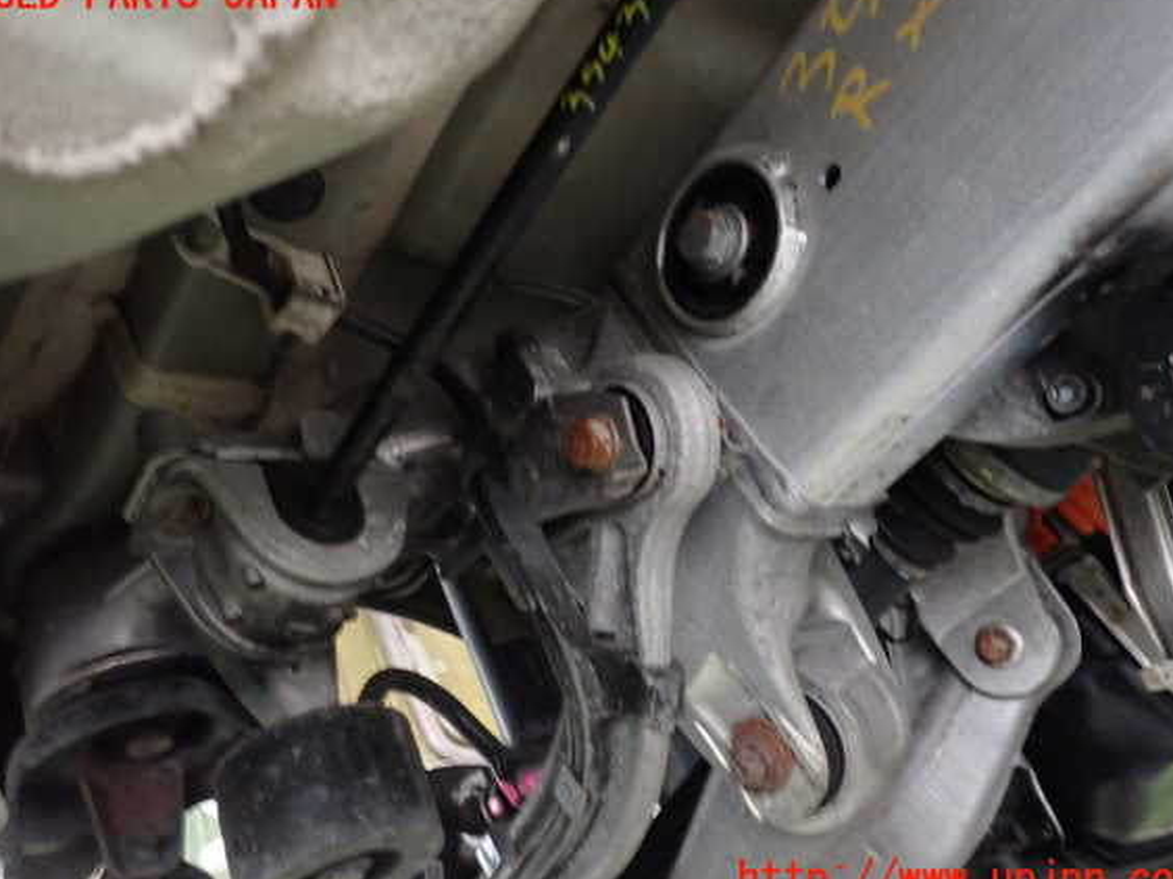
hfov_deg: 56.8
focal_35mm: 32
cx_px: 583
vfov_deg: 44.1
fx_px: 1084
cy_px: 437
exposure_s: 1/13
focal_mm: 5.4
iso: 800
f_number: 2.3
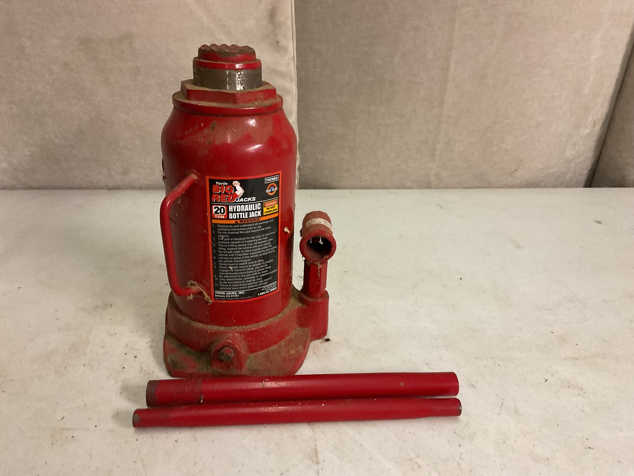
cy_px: 238
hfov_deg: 61.7
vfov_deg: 48.2
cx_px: 317
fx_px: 531
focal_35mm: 29
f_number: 1.8
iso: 250
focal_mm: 3
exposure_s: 1/60
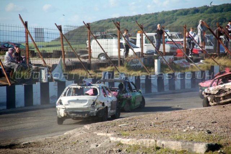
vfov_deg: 7.9
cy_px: 77
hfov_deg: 11.8
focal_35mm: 174
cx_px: 116
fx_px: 1116
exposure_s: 1/800
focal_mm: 116
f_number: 6
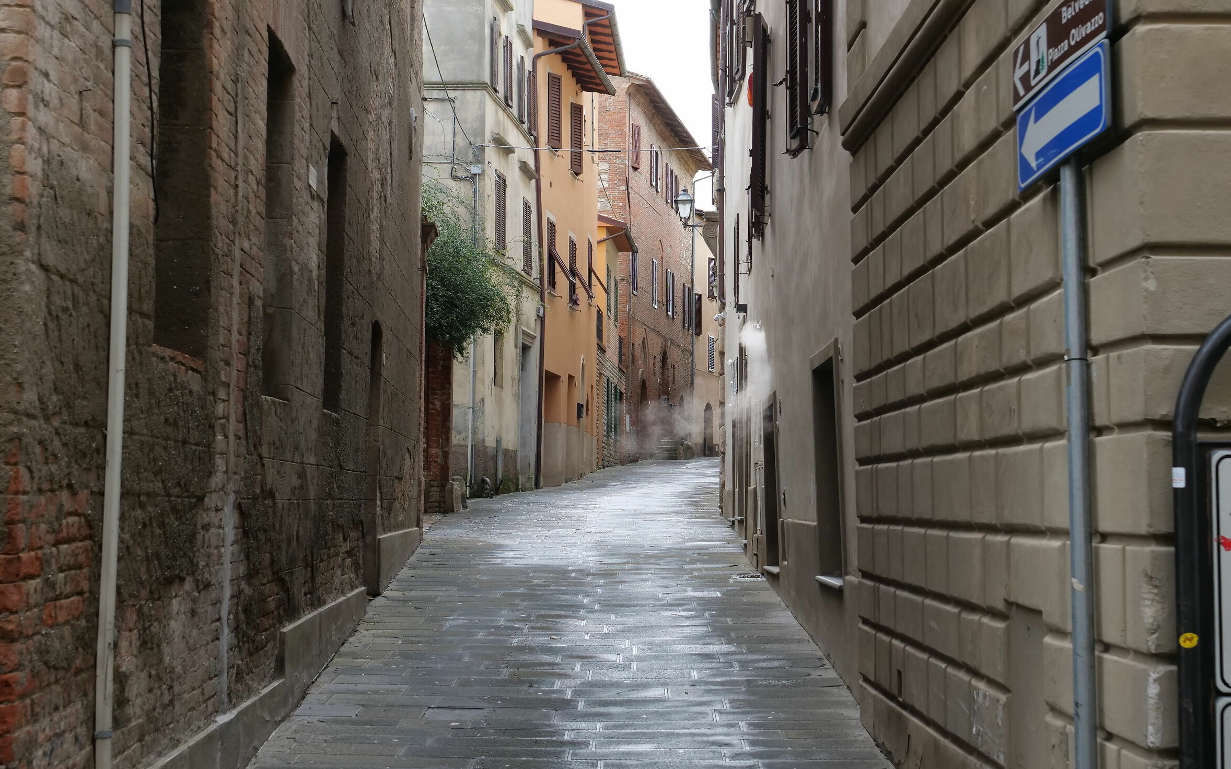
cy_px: 357
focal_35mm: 54
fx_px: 1811
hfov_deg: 37.5
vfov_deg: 24.0
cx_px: 616
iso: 800
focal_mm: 25
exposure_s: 1/320
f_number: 5.6
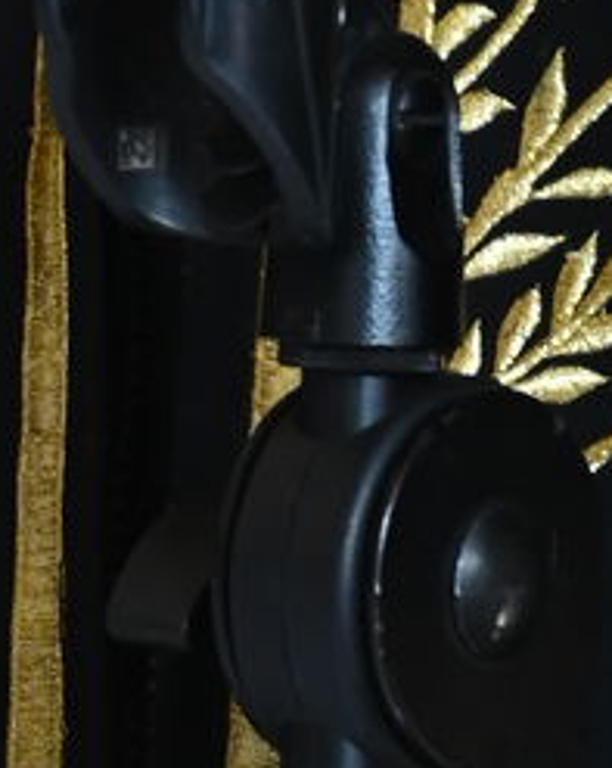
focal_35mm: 1601
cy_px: -2469
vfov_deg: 1.2
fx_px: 36316
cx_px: 491
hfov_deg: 1.0
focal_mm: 200
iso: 1250
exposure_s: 1/160
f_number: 8
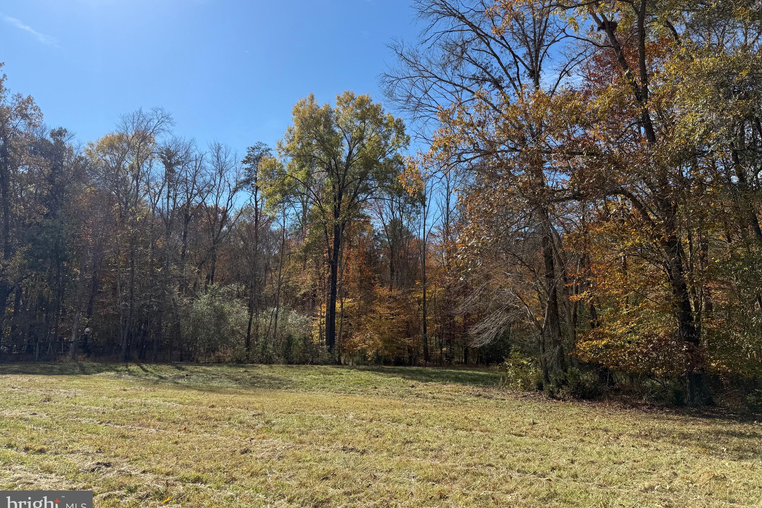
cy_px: 235
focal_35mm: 25
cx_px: 381
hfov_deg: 71.5
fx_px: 529
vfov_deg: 51.2
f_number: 1.78
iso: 80
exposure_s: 1/3759
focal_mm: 6.76
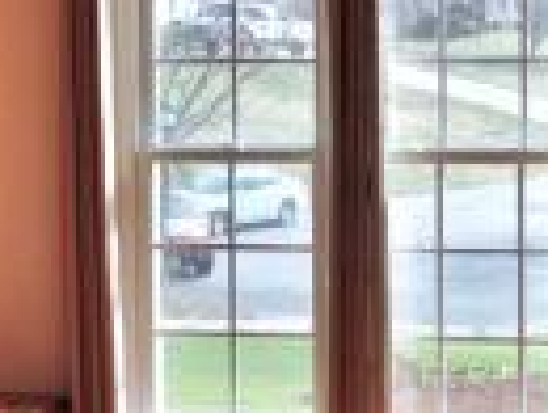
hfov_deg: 13.4
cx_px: 325
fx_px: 2331
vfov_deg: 10.1
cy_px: 228
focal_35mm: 147
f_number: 2.4
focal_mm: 4.12
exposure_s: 1/132
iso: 50
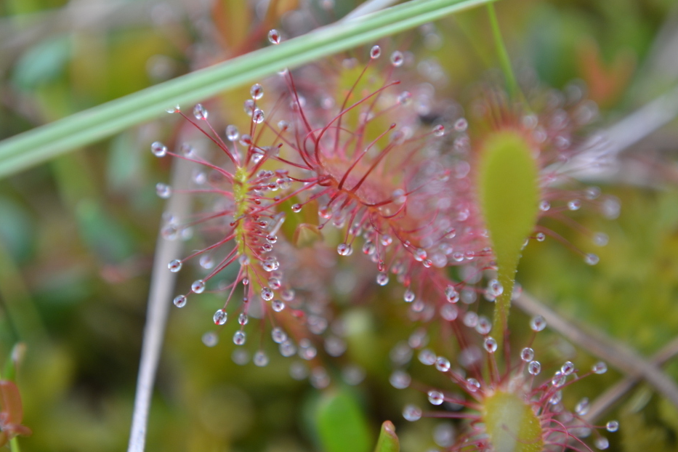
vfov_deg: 15.1
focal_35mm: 91
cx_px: 323
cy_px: 213
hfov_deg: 22.5
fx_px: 1705
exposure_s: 1/60
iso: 200
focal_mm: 55
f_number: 5.6
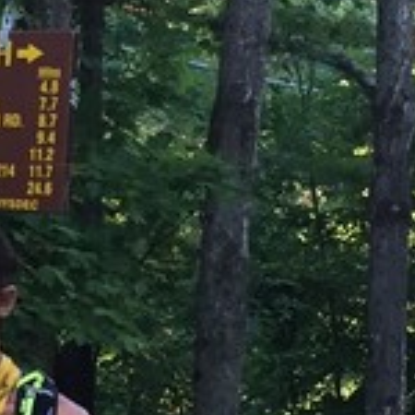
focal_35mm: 175
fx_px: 2374
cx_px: -53
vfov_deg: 10.0
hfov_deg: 9.9
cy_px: 315
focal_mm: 4.15
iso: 40
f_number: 2.2
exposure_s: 1/30
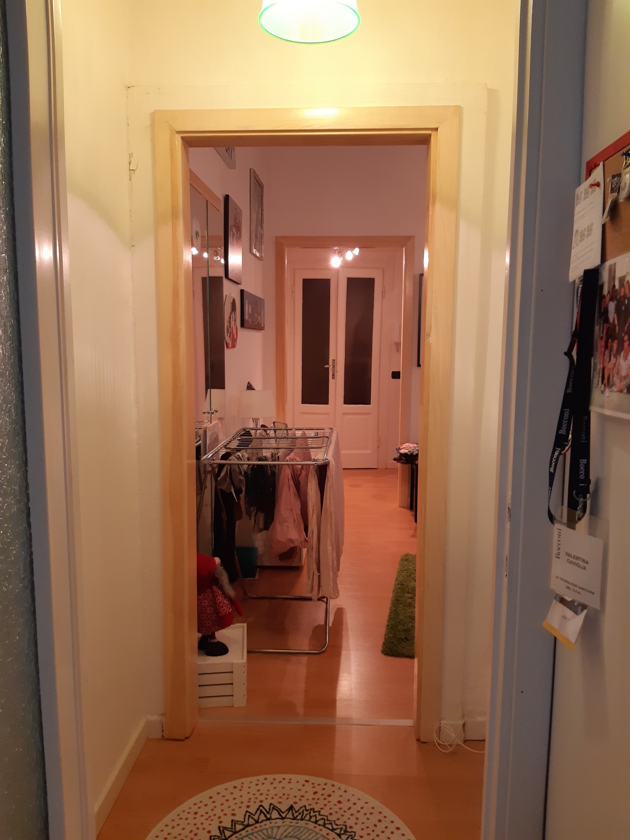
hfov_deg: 53.1
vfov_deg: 67.3
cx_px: 315
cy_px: 420
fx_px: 631
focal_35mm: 26
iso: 200
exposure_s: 1/50
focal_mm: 3.92
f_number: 1.7
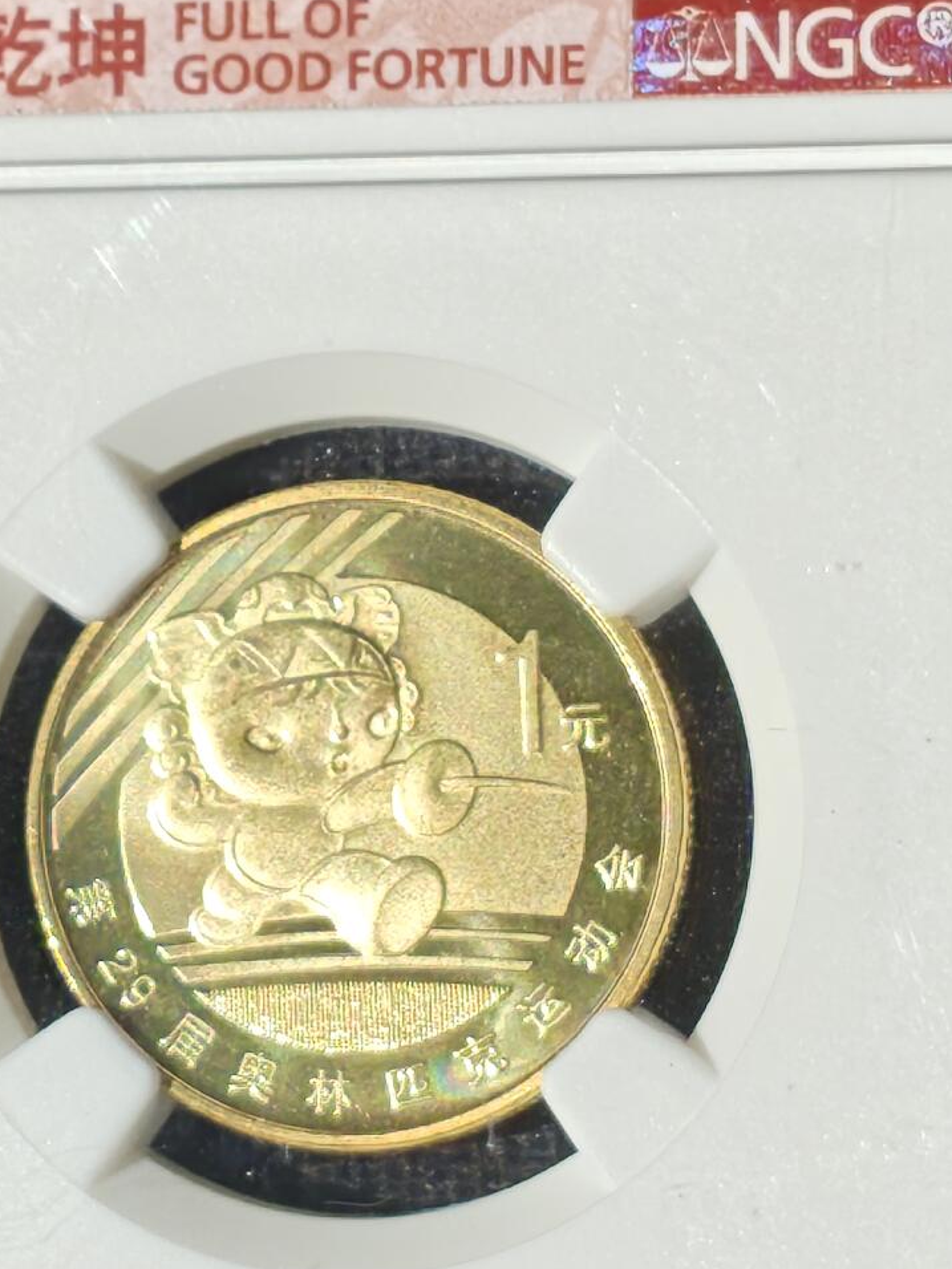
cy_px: 417
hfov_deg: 7.7
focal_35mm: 192
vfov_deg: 10.3
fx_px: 7040
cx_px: 292
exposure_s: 1/3883
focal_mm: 4.94
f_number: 1.5
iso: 50
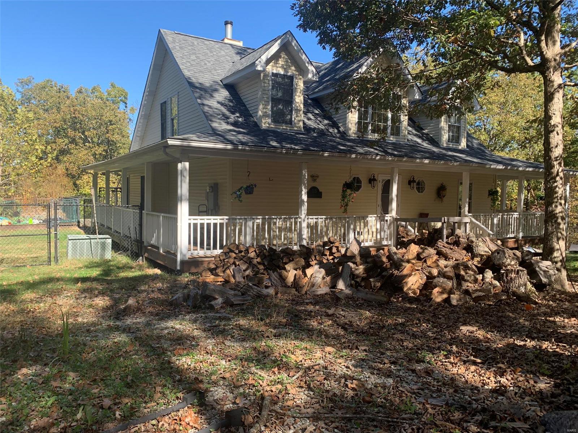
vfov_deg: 53.1
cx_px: 289
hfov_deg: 67.3
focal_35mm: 26
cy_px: 216
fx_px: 434
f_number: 1.8
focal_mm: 4.25
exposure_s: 1/577
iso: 25
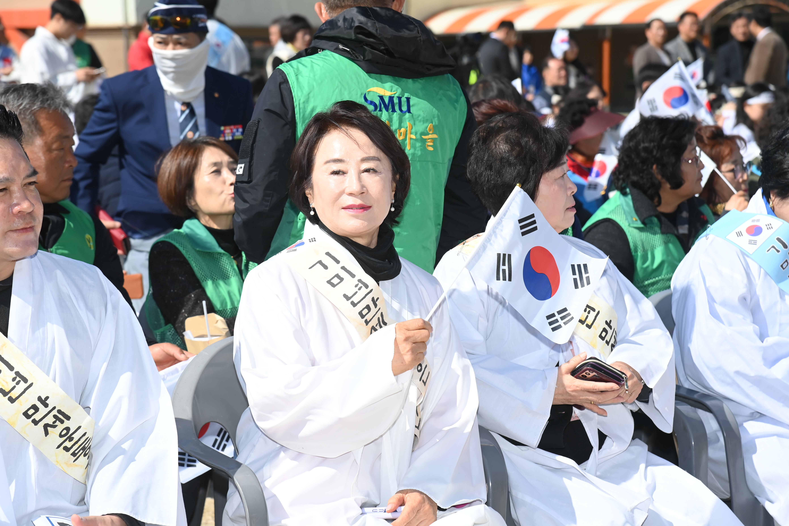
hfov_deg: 19.5
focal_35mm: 105
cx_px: 394
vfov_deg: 13.0
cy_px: 263
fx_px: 2301
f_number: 8
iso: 400
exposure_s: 1/1250
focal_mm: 105
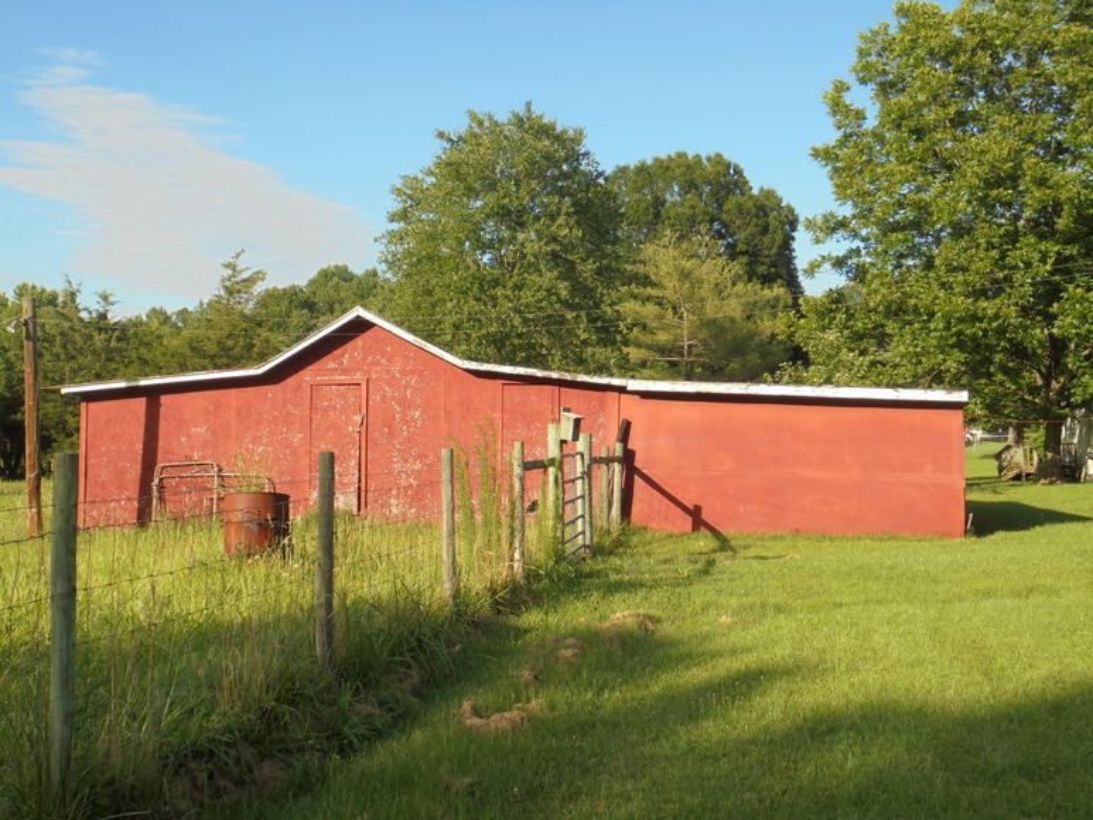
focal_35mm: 43
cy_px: 410
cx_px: 546
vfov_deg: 33.6
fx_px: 1358
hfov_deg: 43.8
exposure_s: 1/320
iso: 100
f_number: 4.5
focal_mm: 7.8
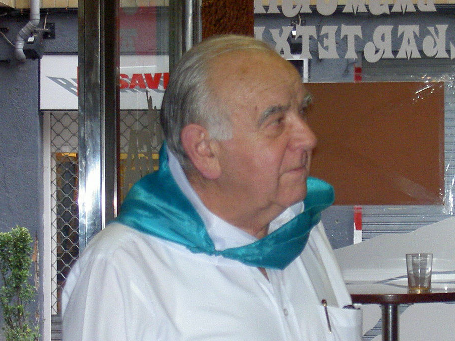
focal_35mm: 149
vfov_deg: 9.9
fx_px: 1959
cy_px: 247
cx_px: 272
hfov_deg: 13.2
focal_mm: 17.4
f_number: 4.1
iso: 100
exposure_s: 1/78.1
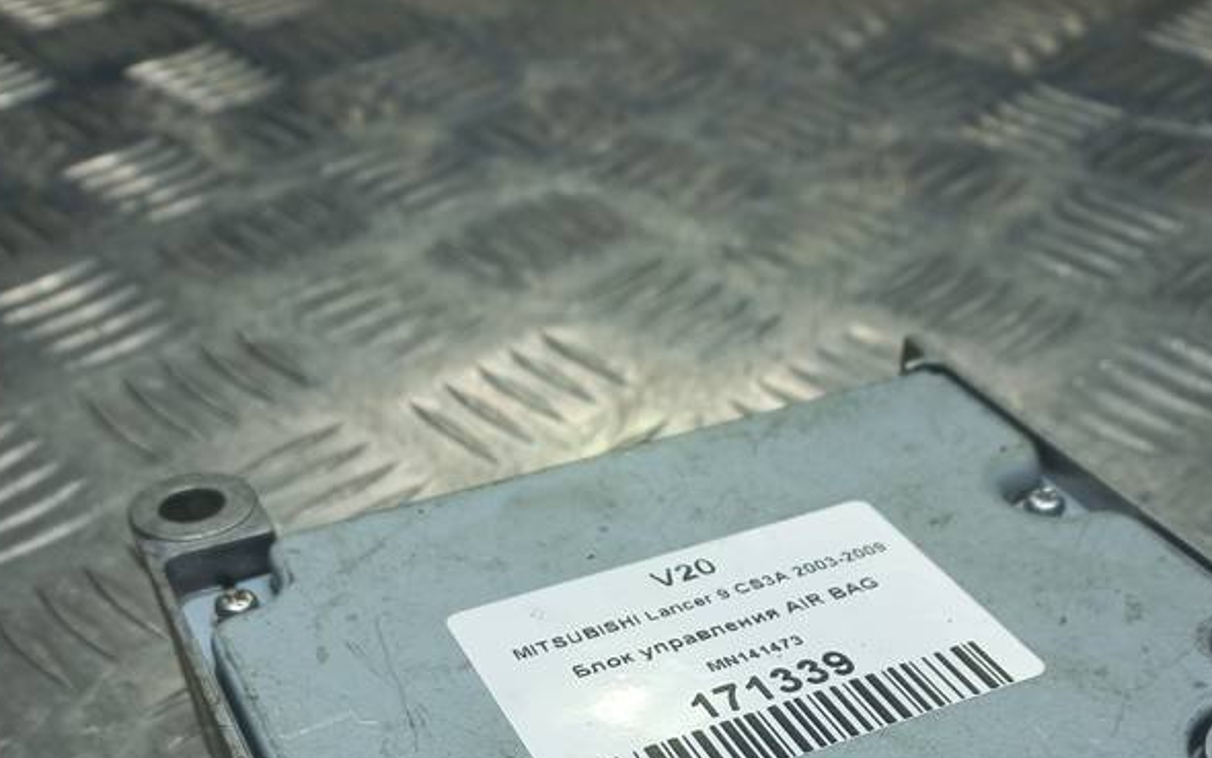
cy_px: 770
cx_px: 661
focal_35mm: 46
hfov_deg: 43.4
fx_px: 1520
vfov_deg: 26.4
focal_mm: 4.6
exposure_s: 1/100
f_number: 1.8
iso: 32
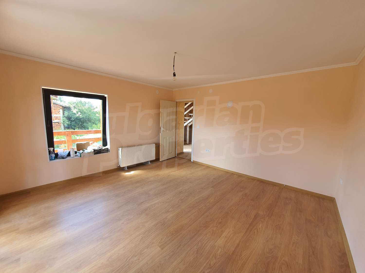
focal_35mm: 13
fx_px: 137
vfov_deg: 89.9
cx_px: 182
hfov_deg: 106.2
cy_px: 136
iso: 80
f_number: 2.2
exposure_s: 1/50
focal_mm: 1.8
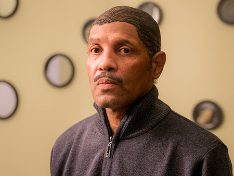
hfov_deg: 33.8
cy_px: 96
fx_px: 386
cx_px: 121
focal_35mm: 57
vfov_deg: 25.7
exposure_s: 1/180
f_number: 2.8
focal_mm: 46
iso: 800
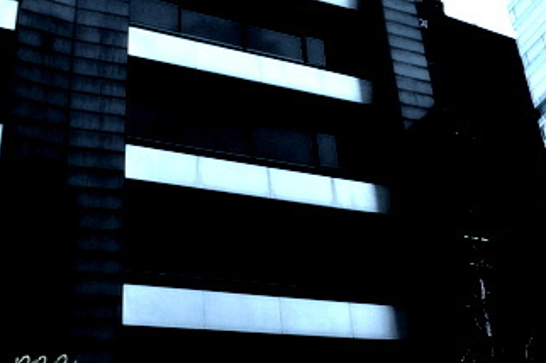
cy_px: -41
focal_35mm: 67
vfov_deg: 19.4
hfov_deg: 26.8
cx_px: 646
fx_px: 1015
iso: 200
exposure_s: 1/80
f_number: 10
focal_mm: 18
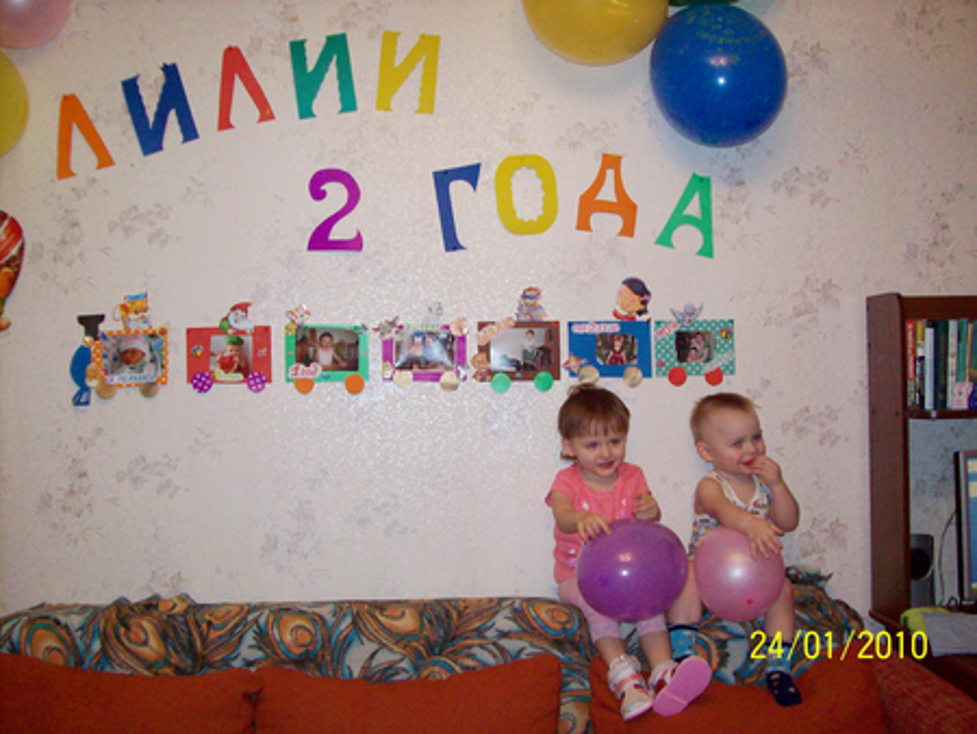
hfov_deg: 51.3
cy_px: 367
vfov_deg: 39.7
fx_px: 1017
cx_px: 488
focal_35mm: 36
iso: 200
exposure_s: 1/64
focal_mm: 6
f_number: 2.7
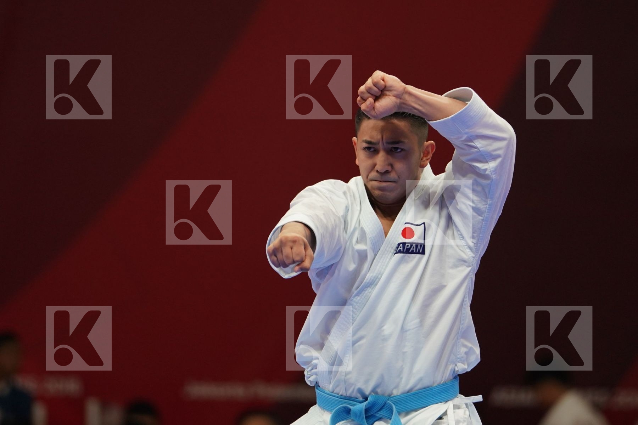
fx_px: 7443
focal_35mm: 420
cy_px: 212
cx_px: 319
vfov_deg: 3.3
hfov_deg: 4.9
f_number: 4
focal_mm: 280
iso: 1250
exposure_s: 1/500
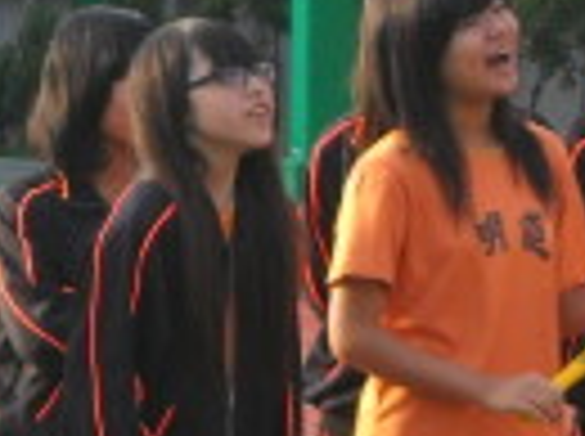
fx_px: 8738
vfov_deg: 2.8
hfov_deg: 3.8
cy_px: 796
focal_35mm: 518
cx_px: 284
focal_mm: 18.6
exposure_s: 1/125
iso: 100
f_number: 5.2
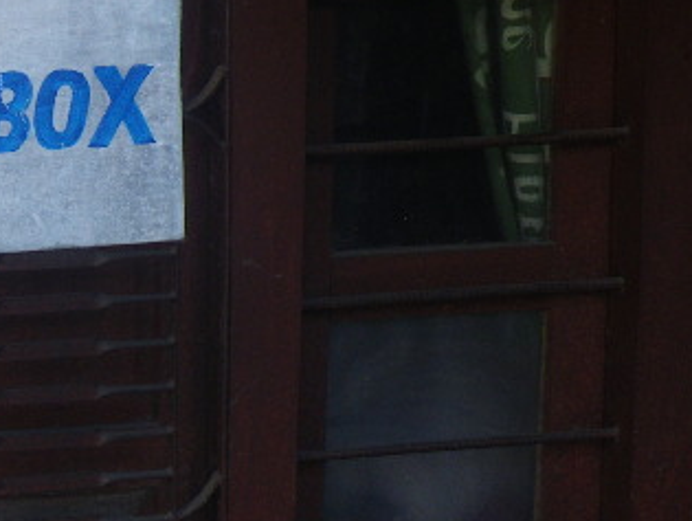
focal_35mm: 92
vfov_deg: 15.7
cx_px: -216
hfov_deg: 19.6
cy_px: -42
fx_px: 1841
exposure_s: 1/50
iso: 80
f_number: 3.8
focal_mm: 6.1
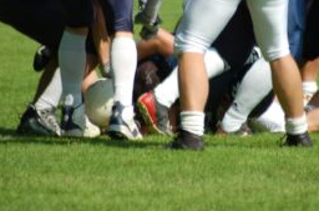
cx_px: 196
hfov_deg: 2.6
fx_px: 7041
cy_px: 60
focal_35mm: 797
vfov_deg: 1.7
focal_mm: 300
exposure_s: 1/1000
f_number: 5.6
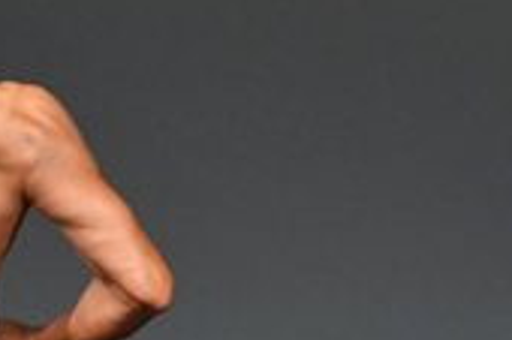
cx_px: 330
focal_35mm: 1706
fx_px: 24239
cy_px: 454
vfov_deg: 0.8
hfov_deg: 1.2
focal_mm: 250
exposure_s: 1/400
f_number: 5.6
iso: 4000
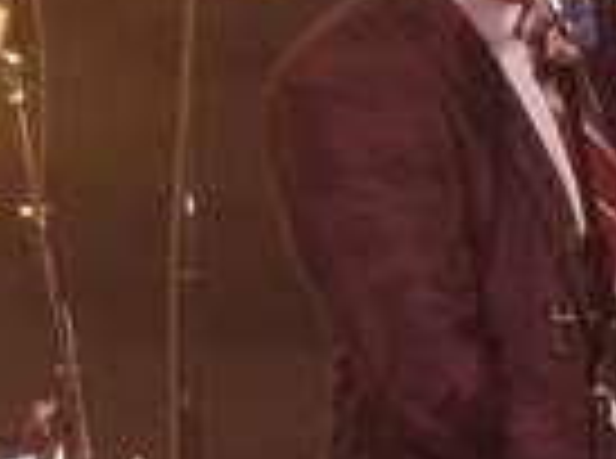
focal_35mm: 912
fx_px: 16187
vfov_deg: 1.6
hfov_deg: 2.2
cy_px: 284
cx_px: -423
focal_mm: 30.8
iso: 640
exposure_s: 1/15
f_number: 4.5
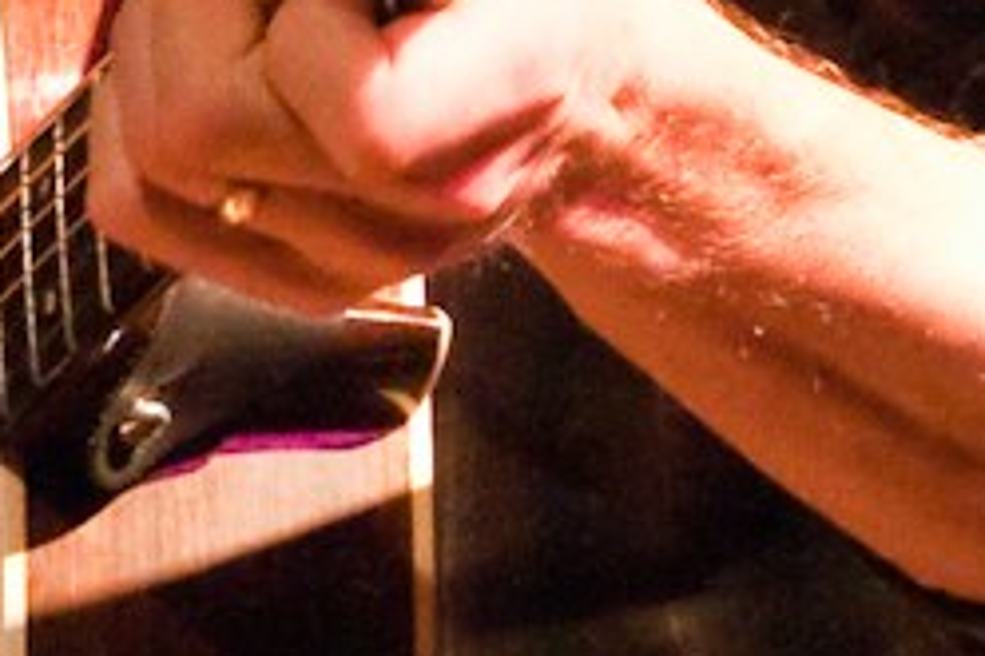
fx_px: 13387
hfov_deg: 4.2
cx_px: -755
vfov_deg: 2.8
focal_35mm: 490
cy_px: 322
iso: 3200
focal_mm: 45
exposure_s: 1/60
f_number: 5.3
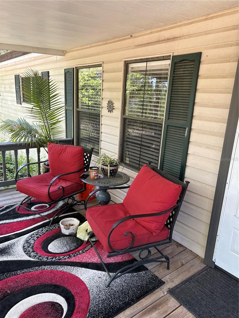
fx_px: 239
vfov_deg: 67.3
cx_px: 120
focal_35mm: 26
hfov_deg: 53.1
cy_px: 159
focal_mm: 5.96
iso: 32
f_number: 1.6
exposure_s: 1/125
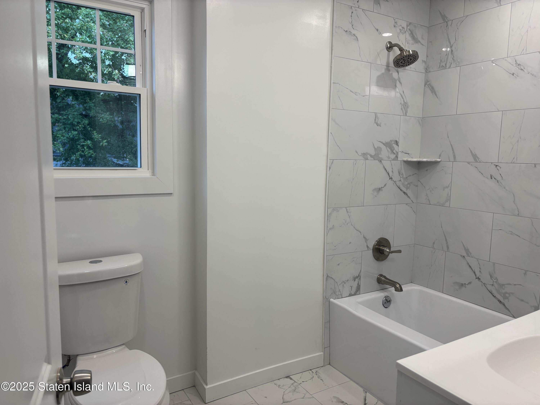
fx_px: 406
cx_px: 270
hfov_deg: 67.3
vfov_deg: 53.1
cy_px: 202
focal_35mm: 26
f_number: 1.6
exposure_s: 1/120
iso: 50
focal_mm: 5.96
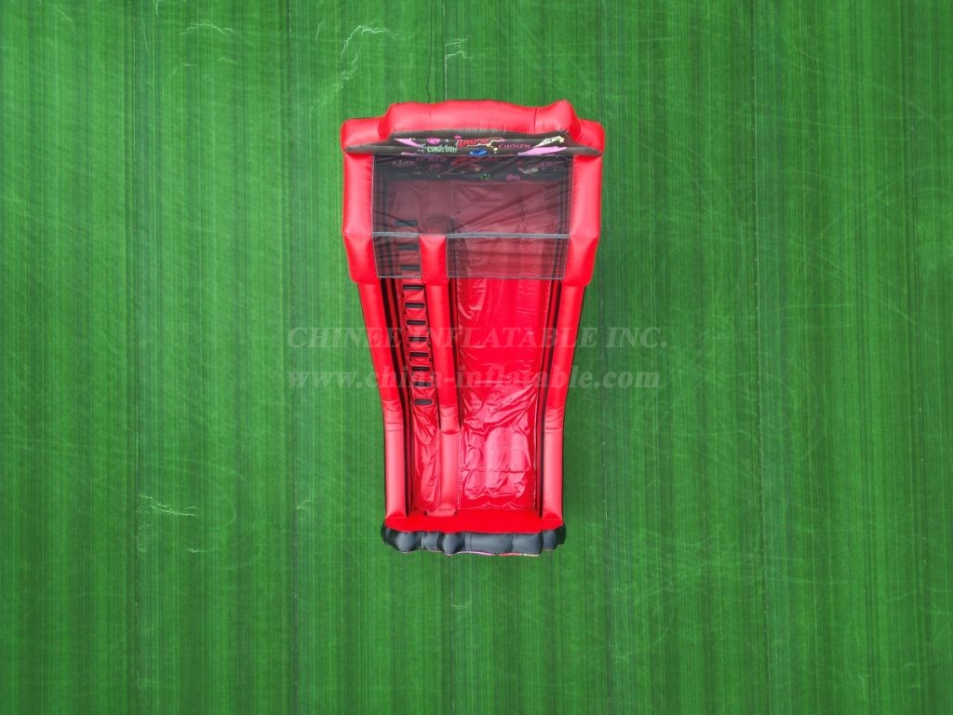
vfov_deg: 56.8
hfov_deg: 71.6
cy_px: 358
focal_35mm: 24
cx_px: 476
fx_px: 661
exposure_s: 1/725
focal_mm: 6.72
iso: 100
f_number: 1.7
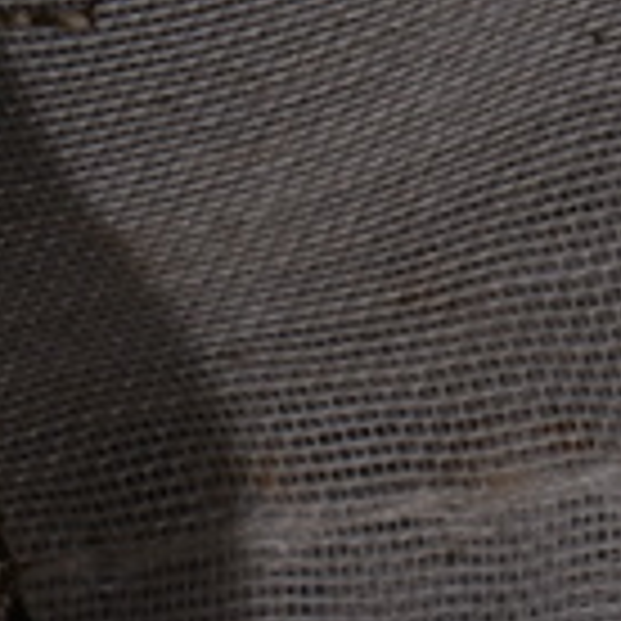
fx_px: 12552
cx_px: -536
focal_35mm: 618
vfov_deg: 2.8
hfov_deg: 2.8
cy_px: 432
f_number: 32
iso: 100
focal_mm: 85
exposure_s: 1/60
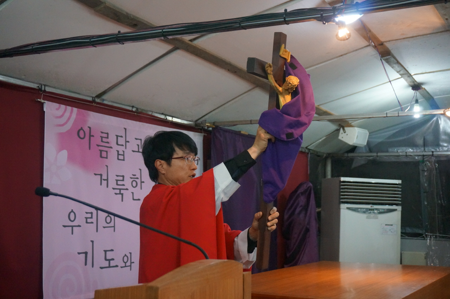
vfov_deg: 28.0
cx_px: 225
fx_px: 599
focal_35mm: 48
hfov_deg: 41.2
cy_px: 150
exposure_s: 1/125
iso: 3200
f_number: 5
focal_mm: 32
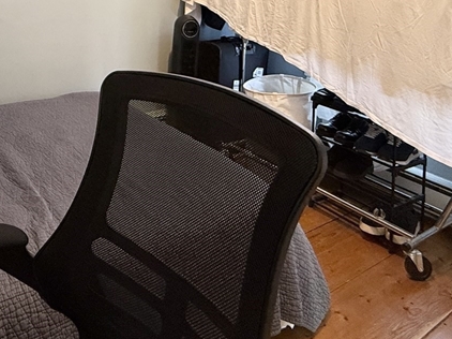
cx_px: 116
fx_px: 444
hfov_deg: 51.8
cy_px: -43
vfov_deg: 35.2
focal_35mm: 34
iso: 250
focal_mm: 2.22
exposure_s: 1/60
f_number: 2.2
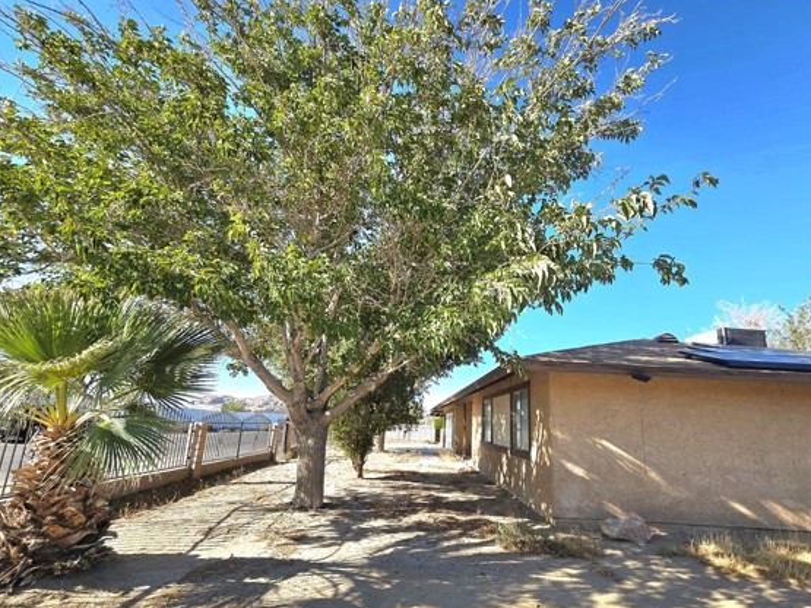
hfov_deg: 98.2
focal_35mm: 15
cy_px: 339
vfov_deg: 81.4
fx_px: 351
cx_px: 405
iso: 50
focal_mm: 2.2
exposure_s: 1/1429
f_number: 2.2
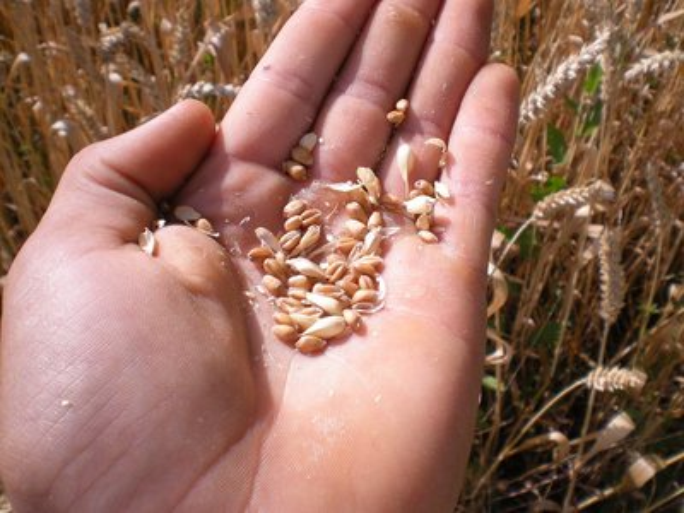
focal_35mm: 38
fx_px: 751
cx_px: 342
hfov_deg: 49.0
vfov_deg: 37.7
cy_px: 256
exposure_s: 1/546
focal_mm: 6.3
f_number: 4.6
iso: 64
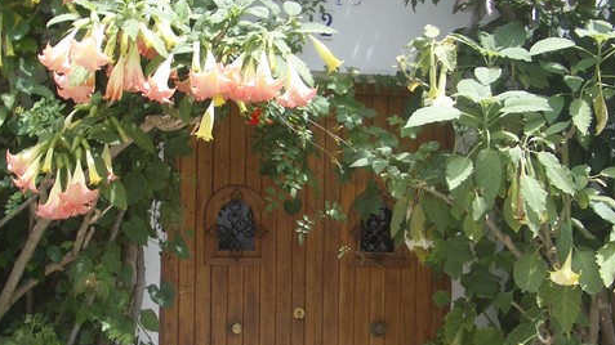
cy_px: 257
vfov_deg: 15.8
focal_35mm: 76
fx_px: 1239
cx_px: 235
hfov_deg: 27.8
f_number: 2.6
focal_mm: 5.8
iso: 50
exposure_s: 1/500
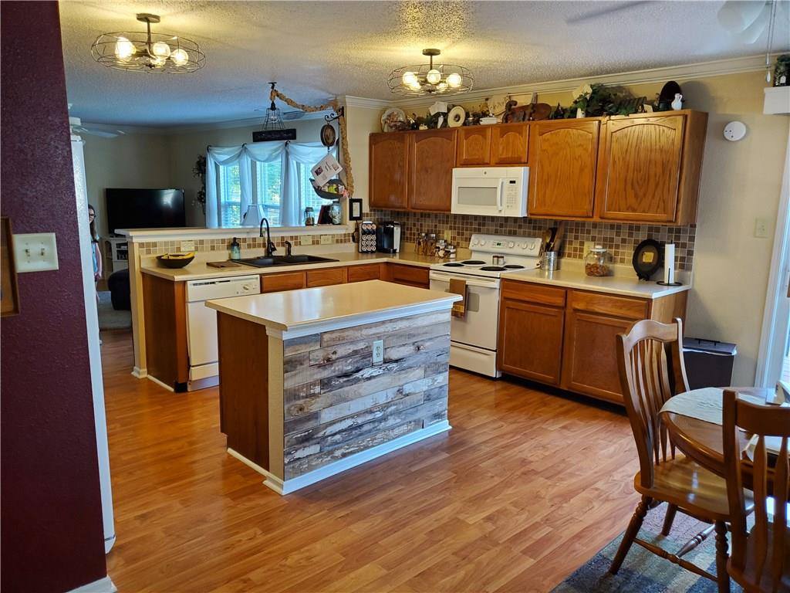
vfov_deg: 53.1
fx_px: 593
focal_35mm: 26
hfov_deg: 67.3
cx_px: 395
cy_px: 296
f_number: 1.5
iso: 200
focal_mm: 4.3
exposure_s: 1/59
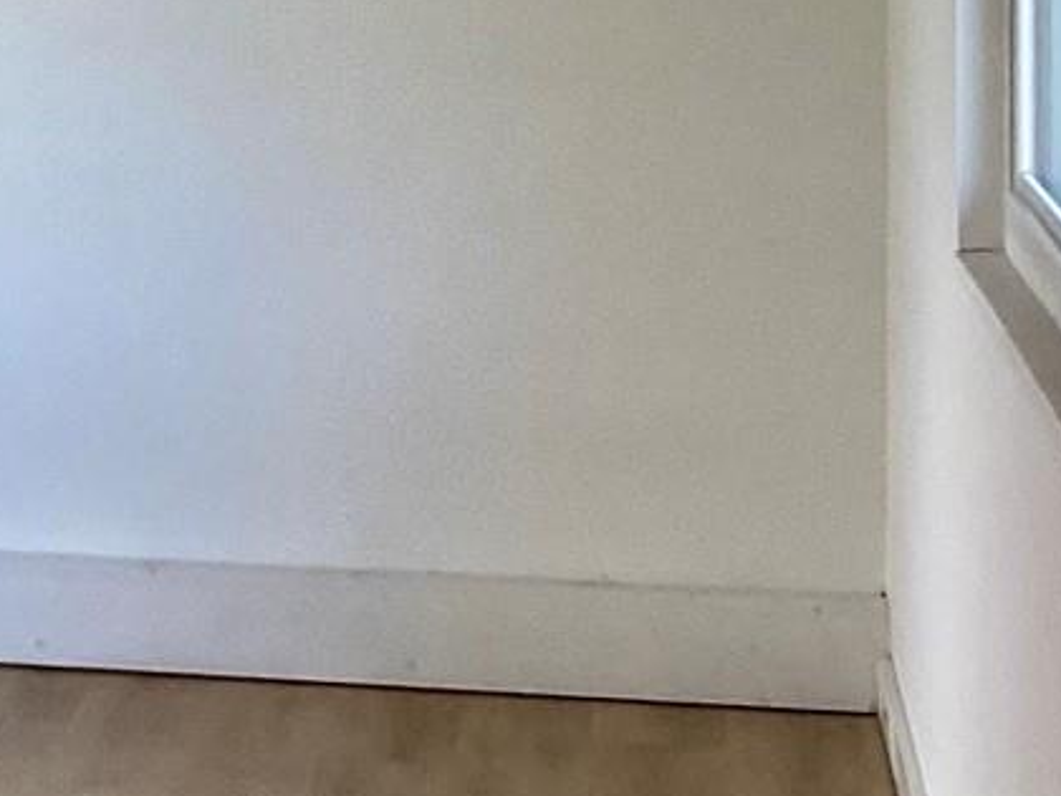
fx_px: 3617
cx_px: -624
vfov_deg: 12.5
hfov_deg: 15.2
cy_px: 126
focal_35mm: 118
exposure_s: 1/120
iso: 80
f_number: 2.4
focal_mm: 3.3
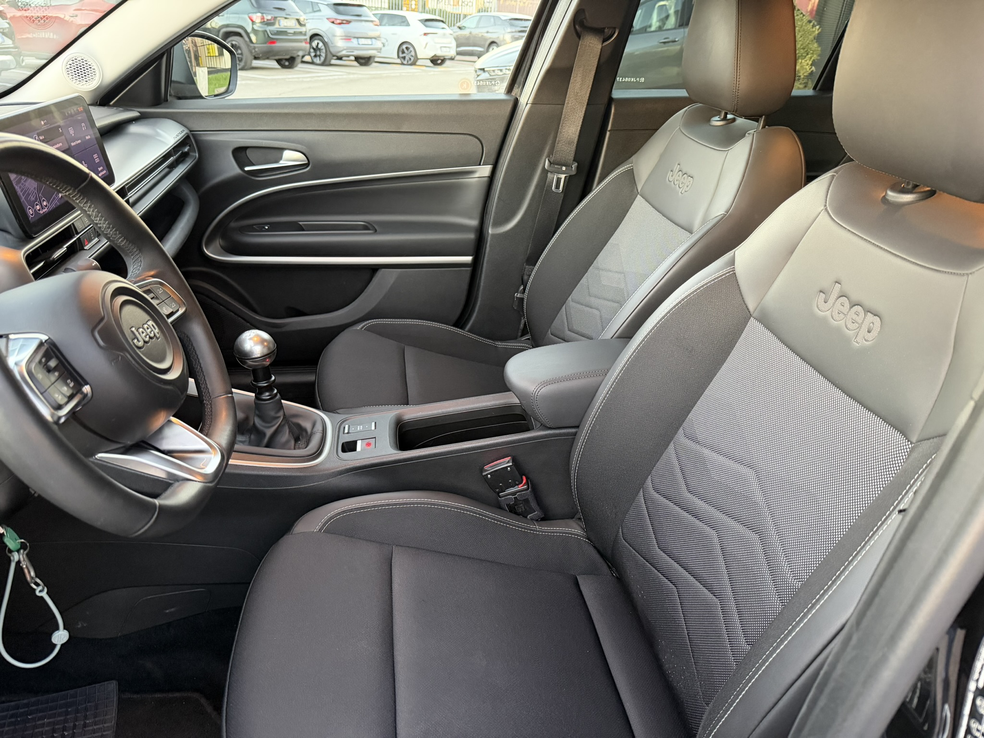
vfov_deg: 56.8
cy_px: 369
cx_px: 492
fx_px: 682
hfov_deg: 71.6
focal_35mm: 24
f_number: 1.78
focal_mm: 6.76
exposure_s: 1/60
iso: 640
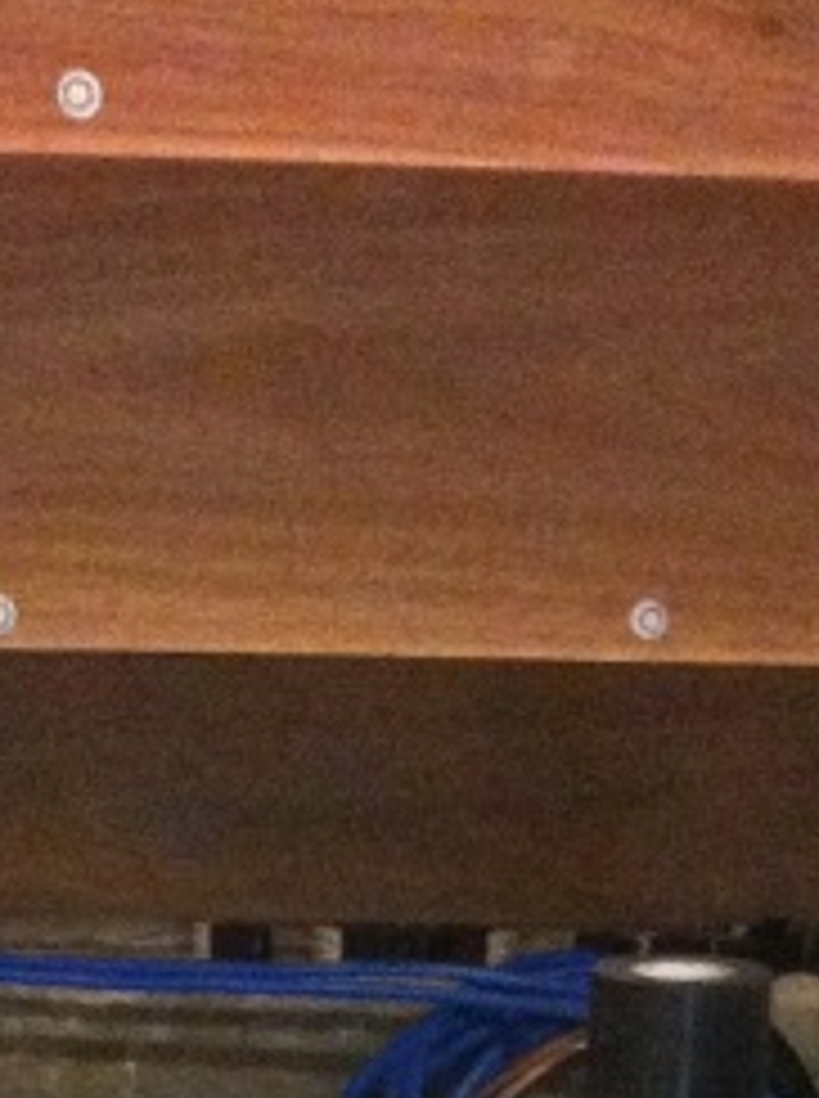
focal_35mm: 147
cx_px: 304
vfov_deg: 12.0
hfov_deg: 10.1
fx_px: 4654
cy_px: 2218
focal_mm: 3.85
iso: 800
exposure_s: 1/15
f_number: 2.8
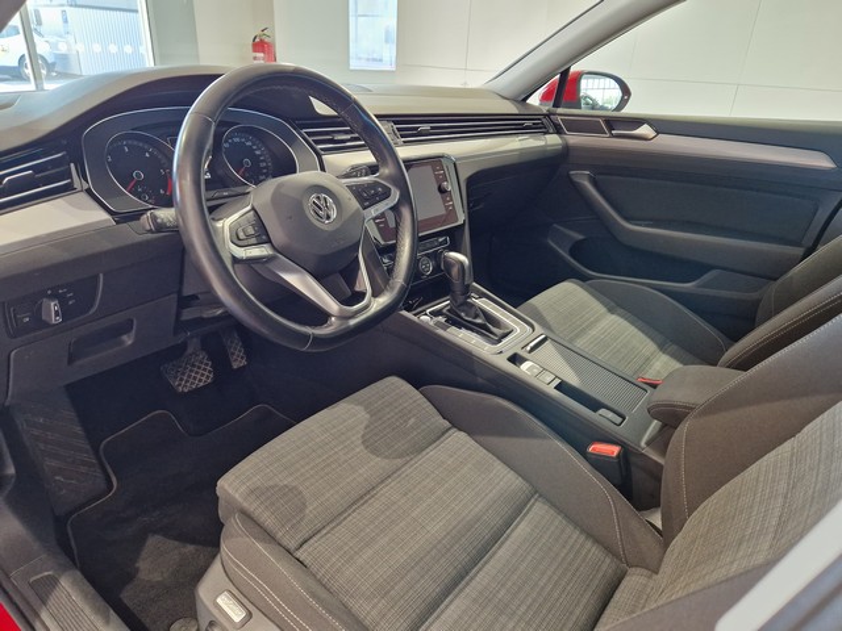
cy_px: 316
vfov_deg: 58.9
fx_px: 559
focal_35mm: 23
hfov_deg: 73.9
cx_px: 421
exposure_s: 1/100
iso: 400
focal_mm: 5.4
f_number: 1.8
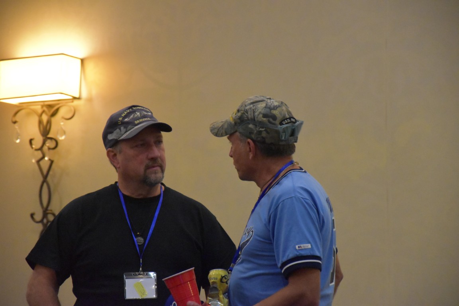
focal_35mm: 158
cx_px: 230
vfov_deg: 8.7
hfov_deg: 13.0
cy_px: 153
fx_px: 2008
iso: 7200
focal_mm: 105
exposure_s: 1/125
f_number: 5.6
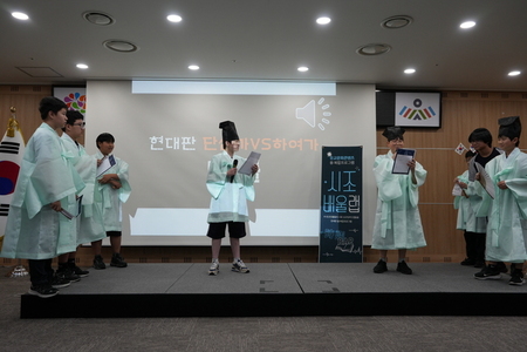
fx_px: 424
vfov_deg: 45.0
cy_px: 176
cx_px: 264
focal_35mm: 29
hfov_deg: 63.7
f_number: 5.6
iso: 800
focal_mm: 29
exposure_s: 1/125
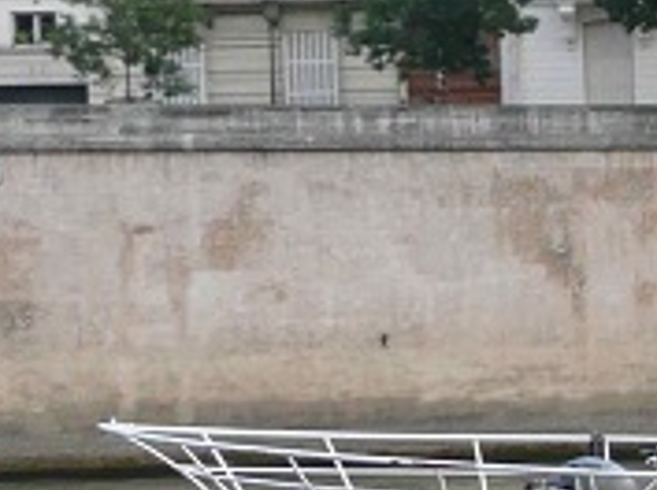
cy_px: 392
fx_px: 3523
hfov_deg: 9.9
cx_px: 1299
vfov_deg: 7.9
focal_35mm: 186
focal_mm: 7.3
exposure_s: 1/125
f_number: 4.1
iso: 100
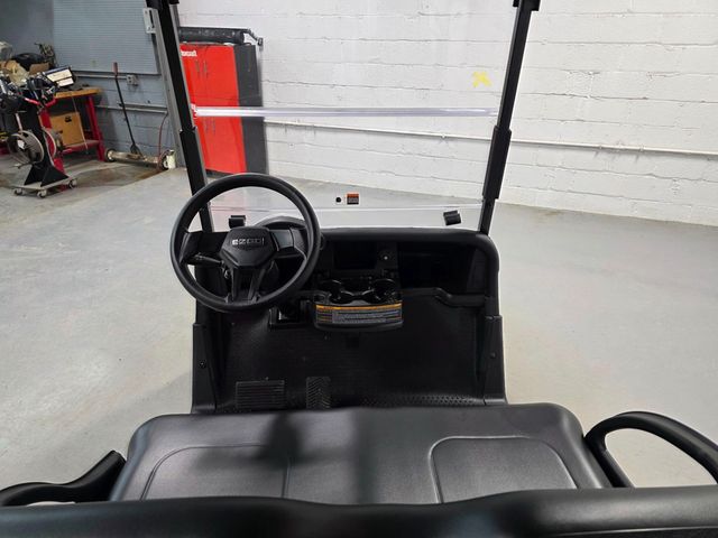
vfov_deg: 58.9
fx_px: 477
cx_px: 359
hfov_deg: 73.9
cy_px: 269
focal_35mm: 23
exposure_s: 1/120
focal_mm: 6.3
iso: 160
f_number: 1.7
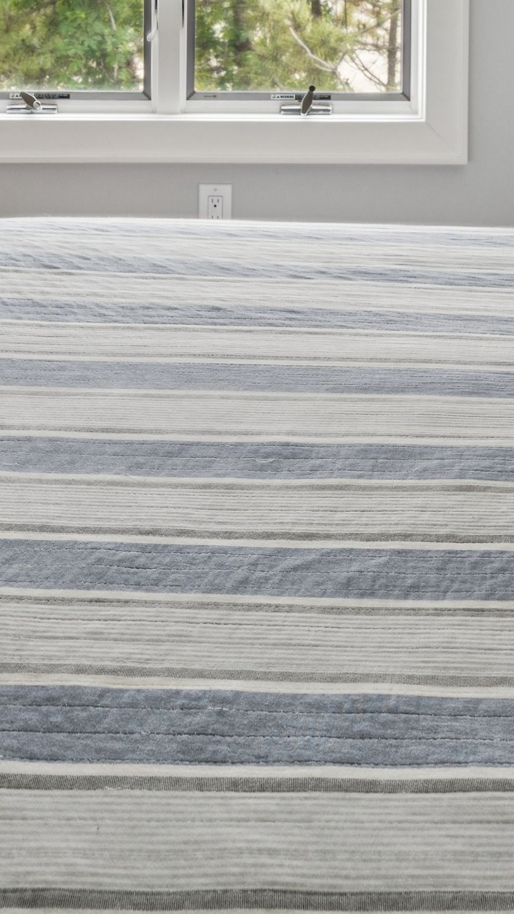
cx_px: 201
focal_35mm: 58
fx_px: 1406
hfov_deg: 20.7
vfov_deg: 32.1
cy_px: -70
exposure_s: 1/20
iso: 200
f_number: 8
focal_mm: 17
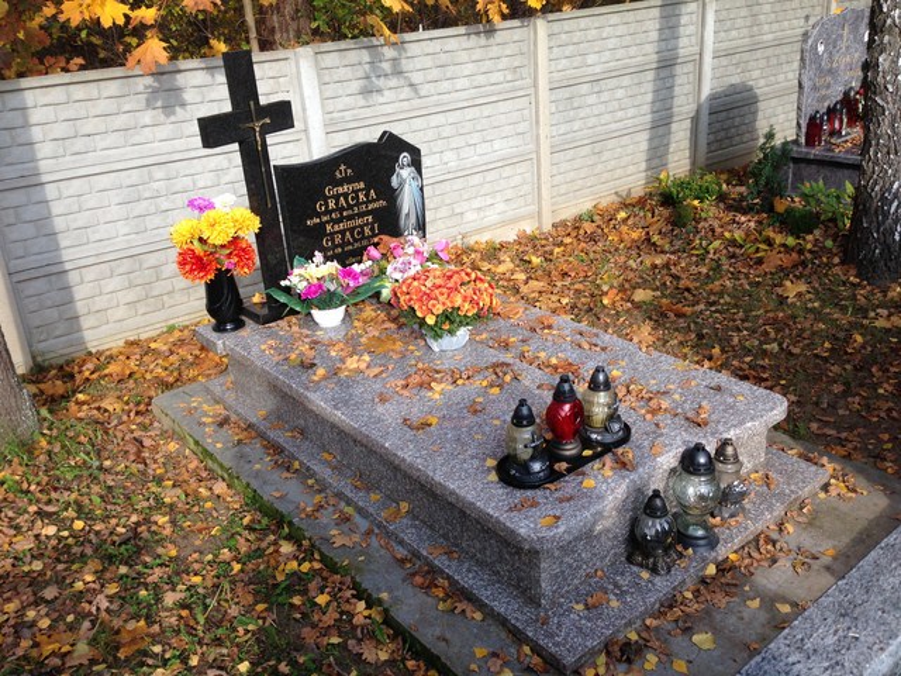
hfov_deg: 55.4
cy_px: 338
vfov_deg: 42.9
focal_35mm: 33
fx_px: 859
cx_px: 450
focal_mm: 4.12
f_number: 2.4
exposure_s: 1/463
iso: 50
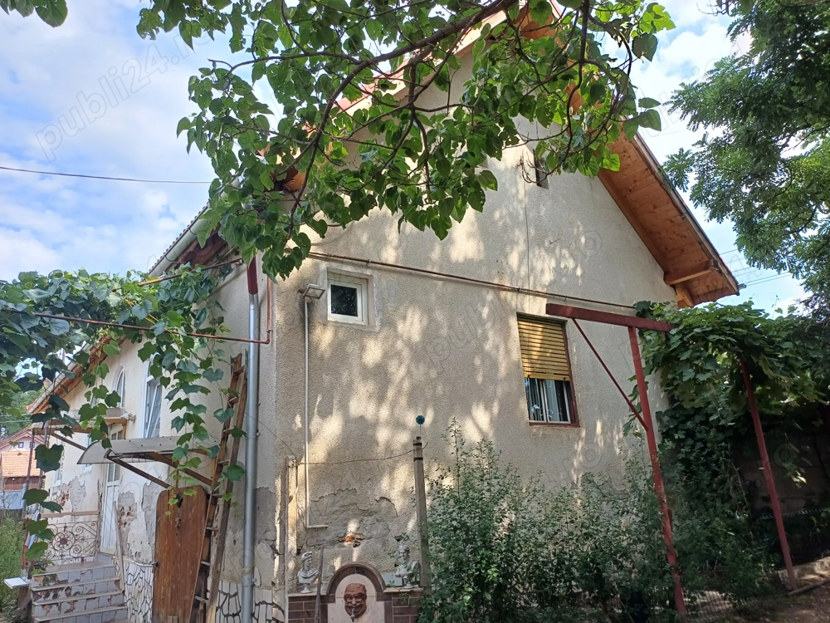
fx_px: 599
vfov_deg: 54.9
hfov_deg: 69.4
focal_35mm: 25
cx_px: 415
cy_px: 312
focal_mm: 4.65
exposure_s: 1/465
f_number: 1.8
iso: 50
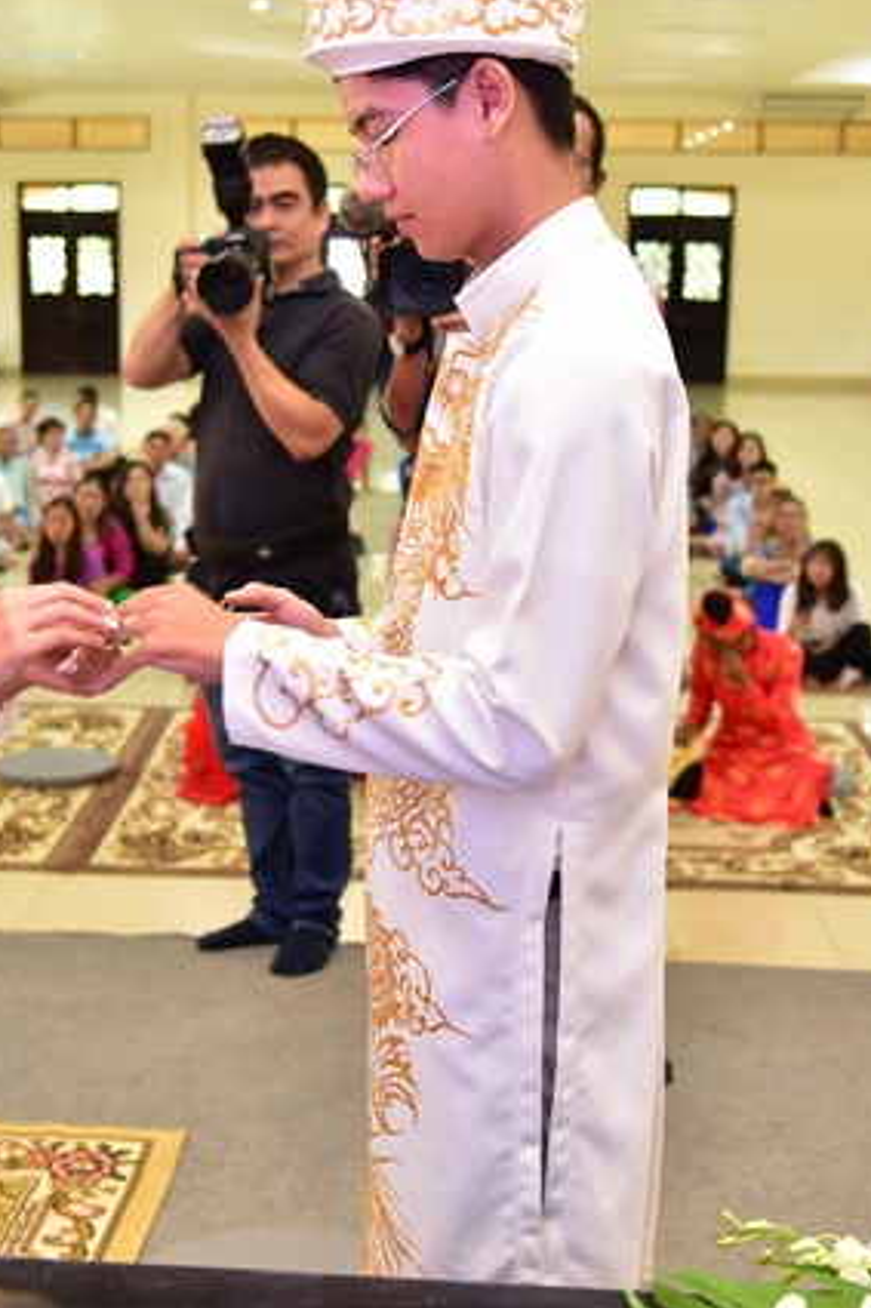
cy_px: 651
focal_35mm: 52
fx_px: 1889
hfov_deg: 25.9
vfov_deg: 38.2
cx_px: 339
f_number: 4
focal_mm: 34
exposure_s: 1/40
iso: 800
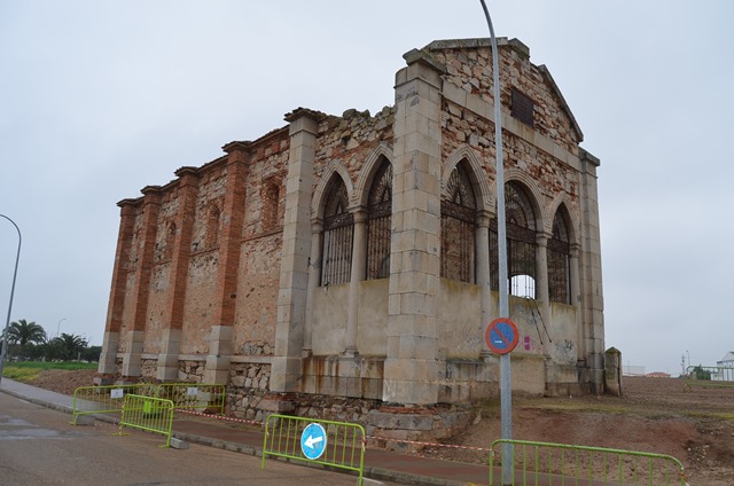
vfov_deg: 47.7
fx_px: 549
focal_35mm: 27
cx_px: 367
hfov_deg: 67.5
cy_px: 243
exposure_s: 1/200
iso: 100
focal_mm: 18
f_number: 6.3
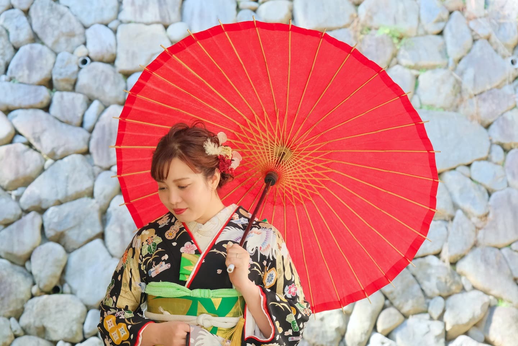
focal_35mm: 82
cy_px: 173
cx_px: 259
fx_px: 1180
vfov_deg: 16.7
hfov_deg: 24.8
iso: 1600
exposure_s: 1/160
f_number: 5
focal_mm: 54.5
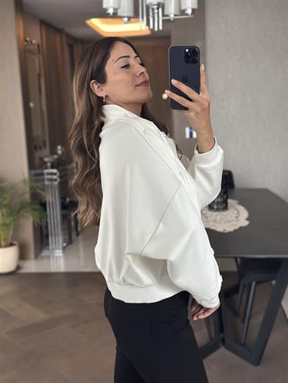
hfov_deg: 30.3
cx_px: 144
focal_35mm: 48
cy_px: 192
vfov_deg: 39.6
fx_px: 532
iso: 500
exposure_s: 1/40
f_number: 1.78
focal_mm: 6.86
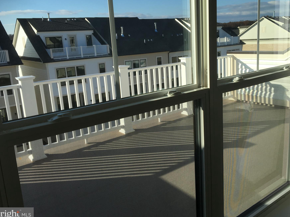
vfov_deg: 41.7
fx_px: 285
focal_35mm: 34
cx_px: 162
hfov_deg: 53.8
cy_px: 94
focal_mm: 4.15
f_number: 2.2
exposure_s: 1/1451
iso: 25
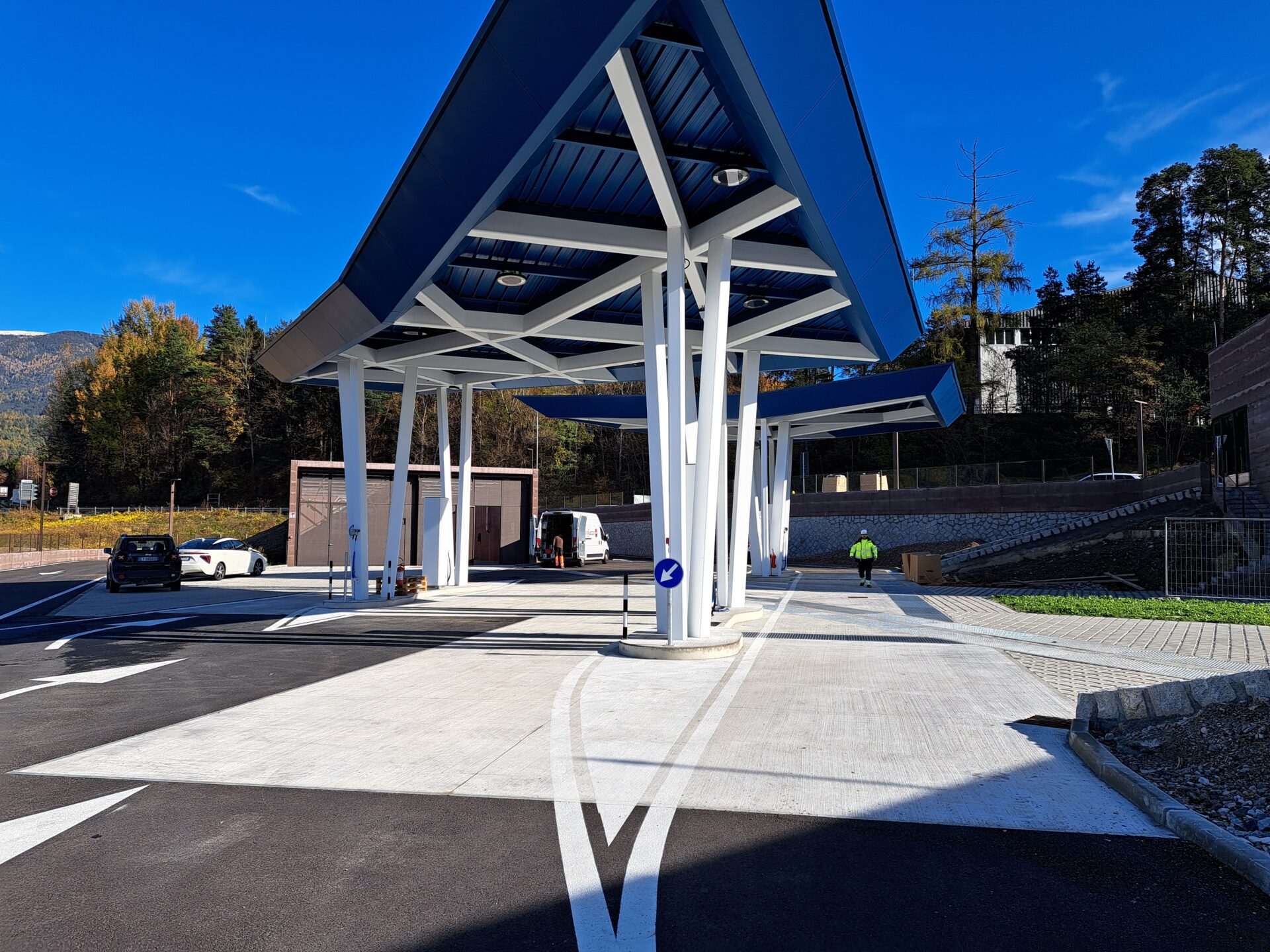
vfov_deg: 56.8
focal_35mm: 24
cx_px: 635
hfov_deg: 71.6
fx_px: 881
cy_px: 476
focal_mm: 5.23
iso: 50
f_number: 1.8
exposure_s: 1/1006
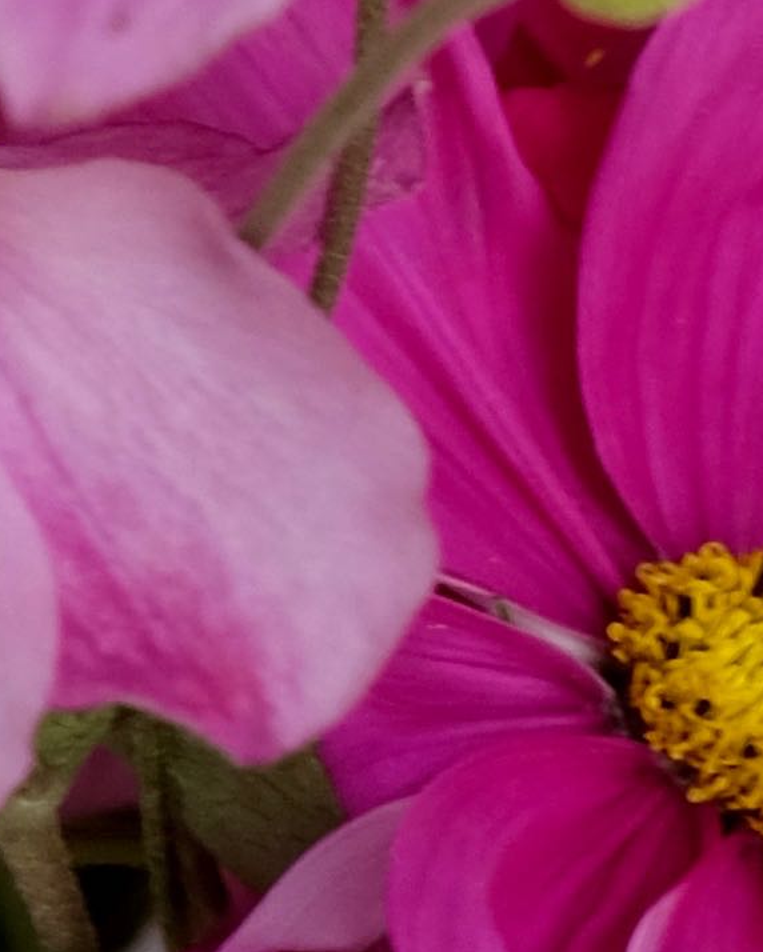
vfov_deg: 5.7
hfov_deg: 4.7
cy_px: 1992
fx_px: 9335
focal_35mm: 331
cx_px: 838
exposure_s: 1/125
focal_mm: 27.7
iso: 500
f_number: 4
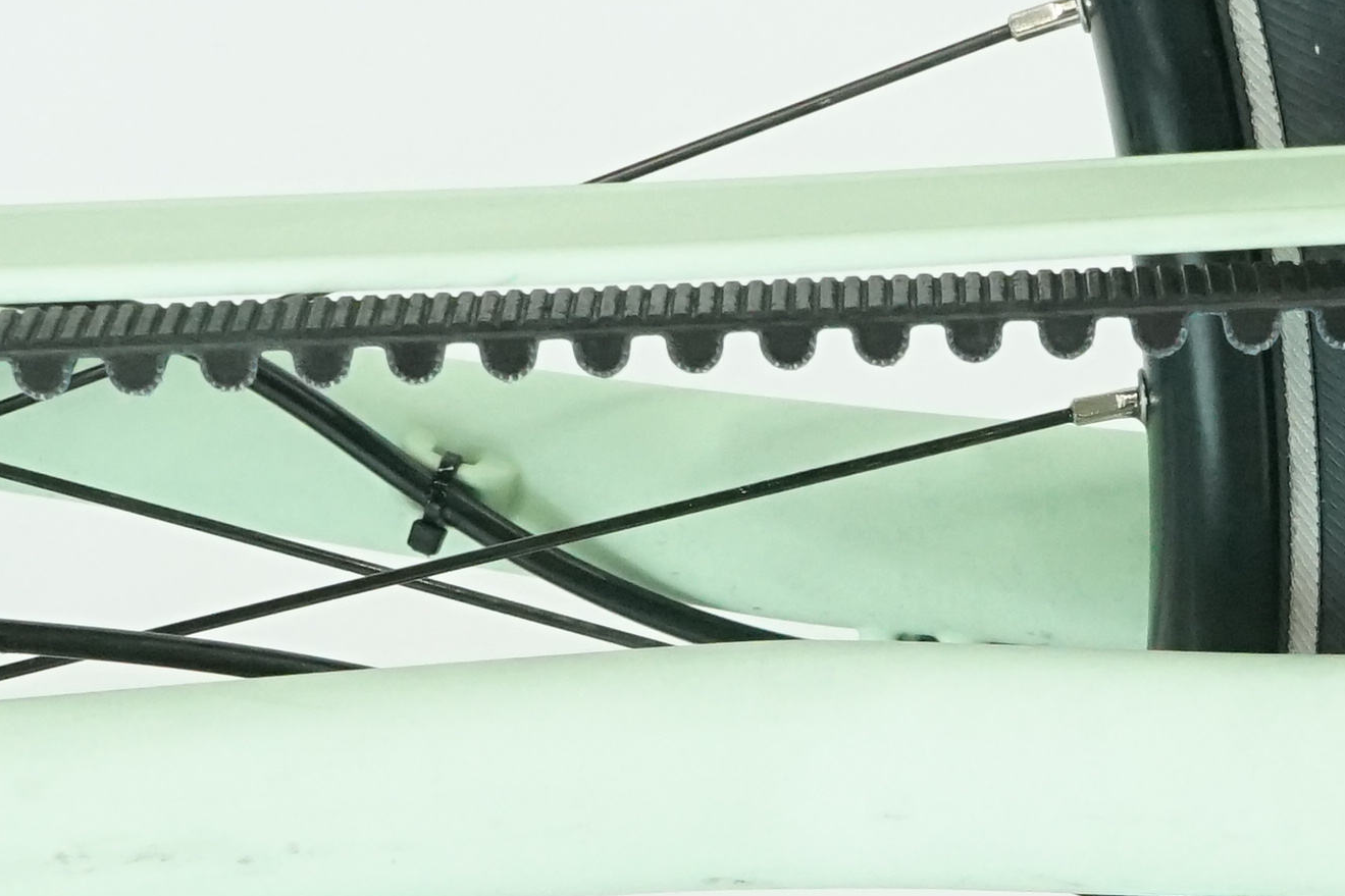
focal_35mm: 141
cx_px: 1067
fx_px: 5267
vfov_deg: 9.7
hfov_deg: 14.5
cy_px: 789
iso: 3200
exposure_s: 1/200
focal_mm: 31
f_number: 7.1
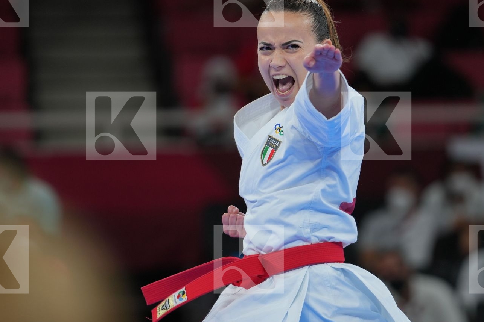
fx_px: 5646
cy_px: 126
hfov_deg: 4.9
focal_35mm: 420
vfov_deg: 3.3
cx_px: 249
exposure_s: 1/500
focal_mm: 200
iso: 320
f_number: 2.8
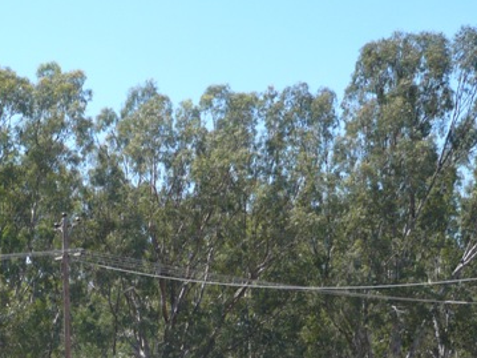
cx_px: 158
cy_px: 383
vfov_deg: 18.3
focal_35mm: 78
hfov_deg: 24.9
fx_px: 1074
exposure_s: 1/640
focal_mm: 5.8
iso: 100
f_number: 2.8
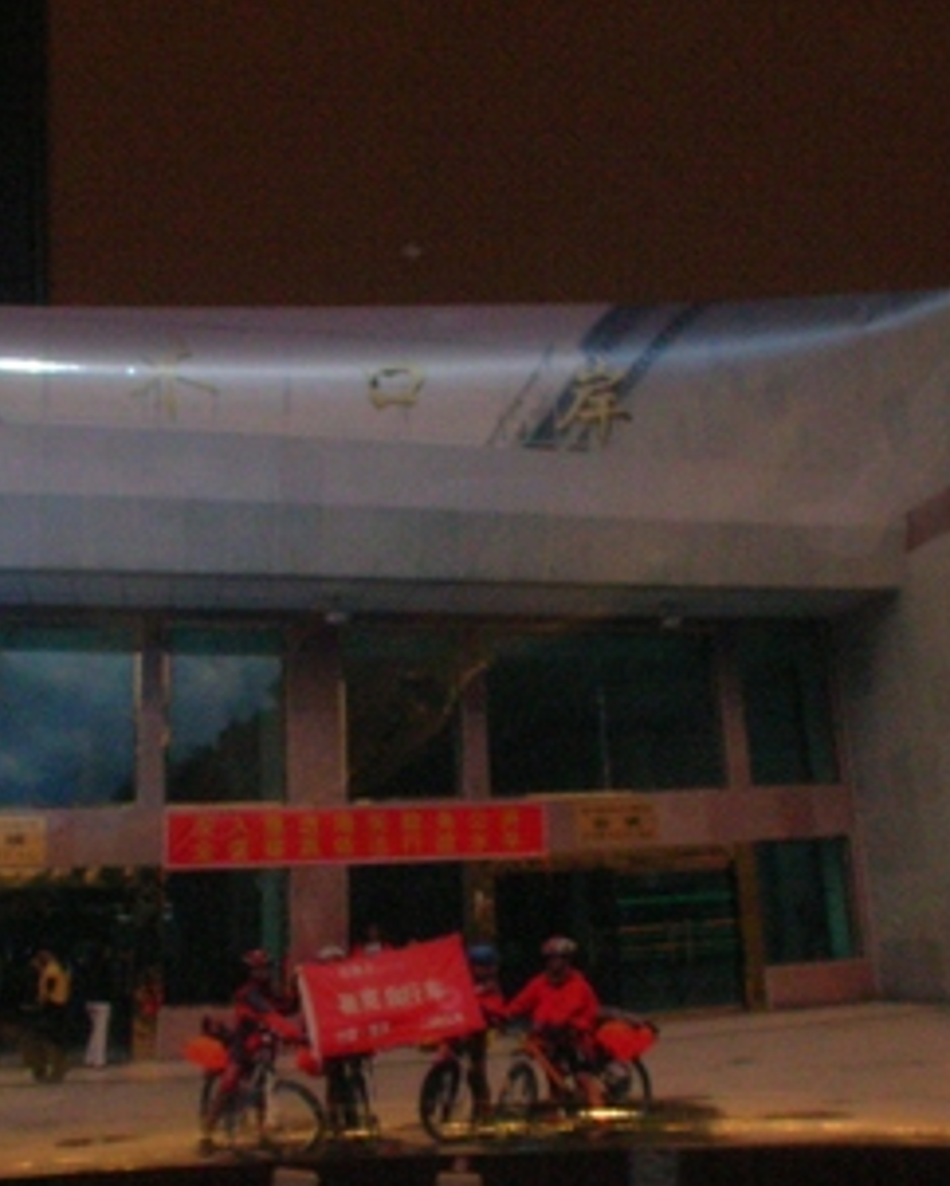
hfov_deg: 11.1
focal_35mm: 138
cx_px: 102
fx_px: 4845
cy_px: 842
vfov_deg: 13.9
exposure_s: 1/120
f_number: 4
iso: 200
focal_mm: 10.1
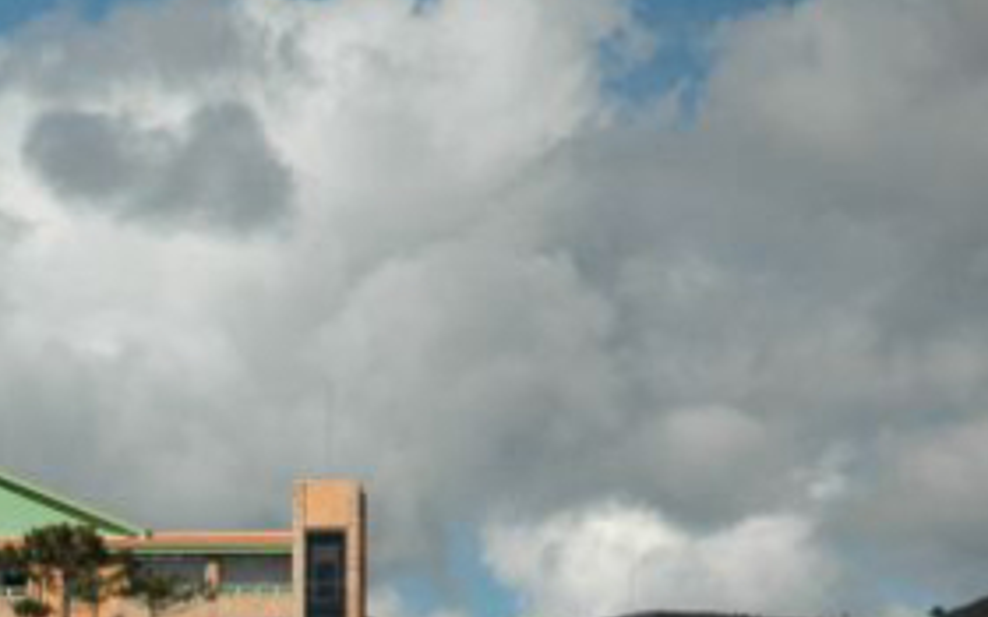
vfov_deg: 5.2
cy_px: 739
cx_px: -129
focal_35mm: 252
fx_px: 6785
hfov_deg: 8.3
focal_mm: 70
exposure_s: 1/8000
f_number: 5
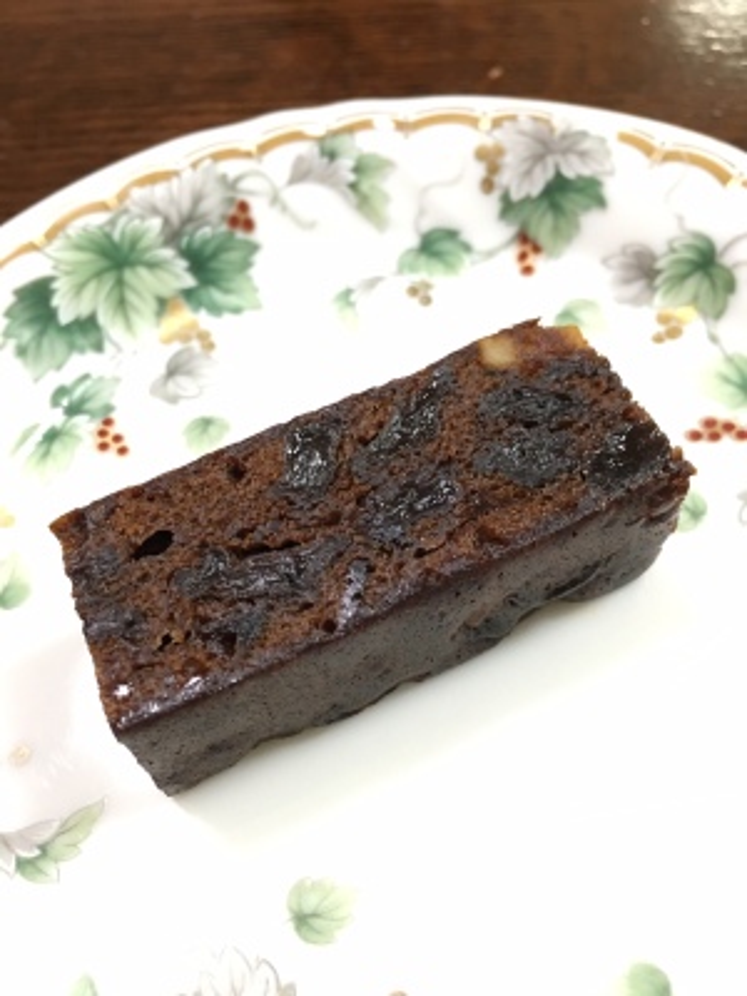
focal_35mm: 29
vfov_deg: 61.7
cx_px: 374
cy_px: 498
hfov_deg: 48.2
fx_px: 834
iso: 200
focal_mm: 4.15
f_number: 2.2
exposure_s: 1/24
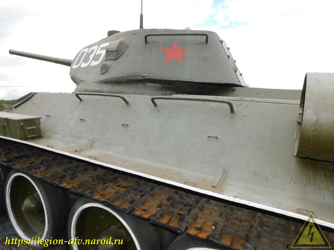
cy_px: 125
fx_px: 222
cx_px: 167
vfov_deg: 58.9
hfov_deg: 73.9
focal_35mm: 23
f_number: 3
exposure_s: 1/800
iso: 125
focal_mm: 4
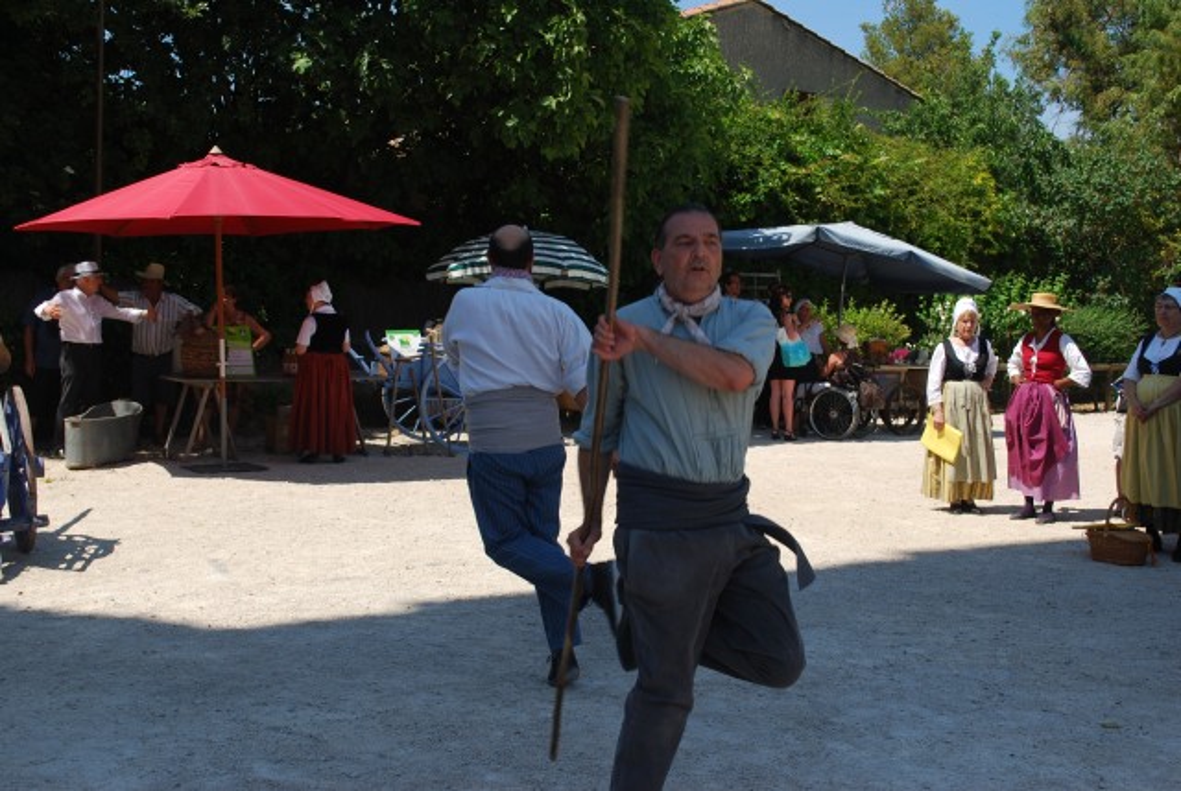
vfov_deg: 30.0
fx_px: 1479
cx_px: 590
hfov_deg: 43.5
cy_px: 396
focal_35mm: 45
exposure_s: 1/200
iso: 100
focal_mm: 30
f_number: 8
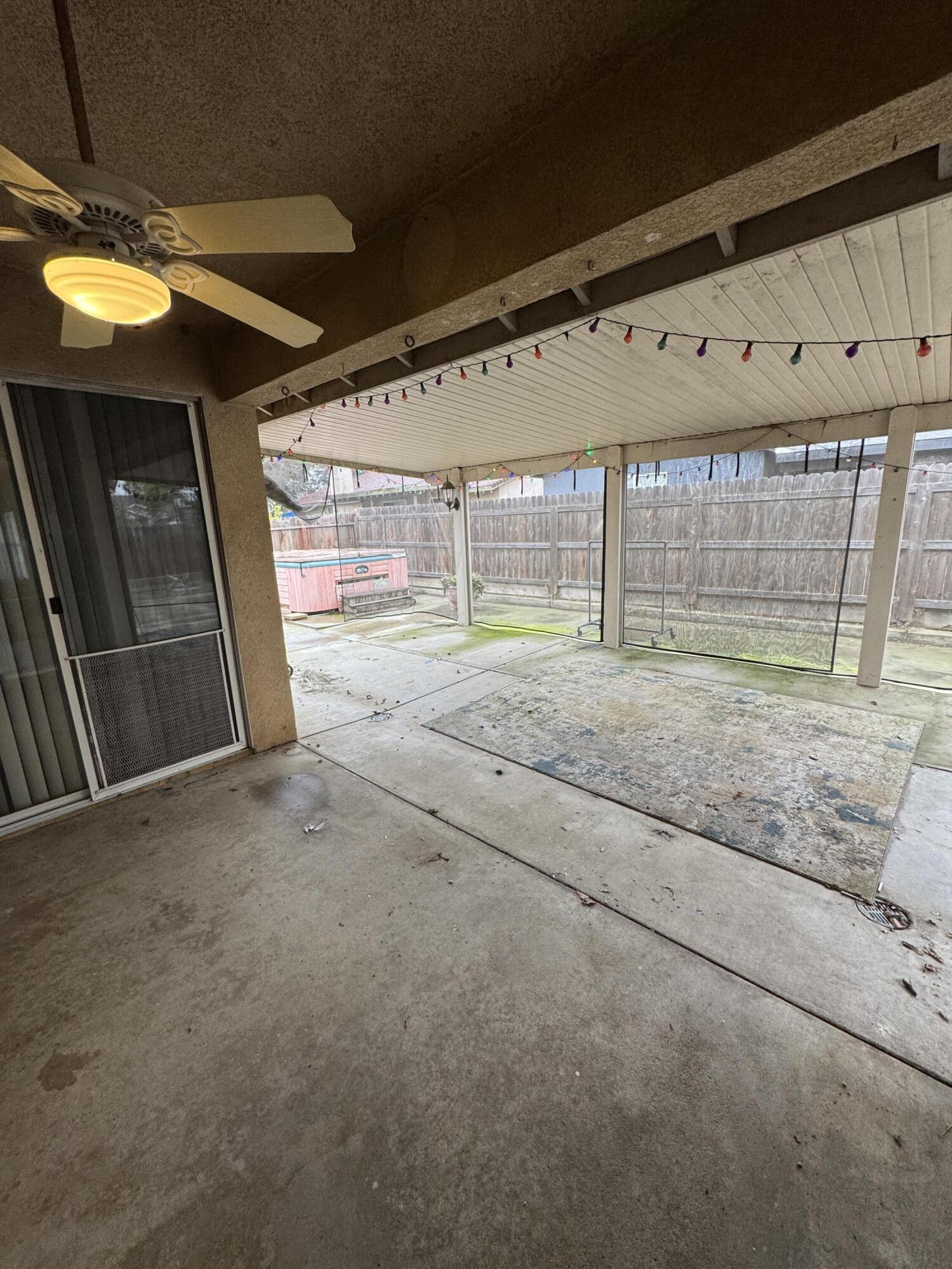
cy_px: 634
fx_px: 513
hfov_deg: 85.7
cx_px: 476
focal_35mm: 14
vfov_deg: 102.1
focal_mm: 2.22
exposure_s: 1/120
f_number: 2.2
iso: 160
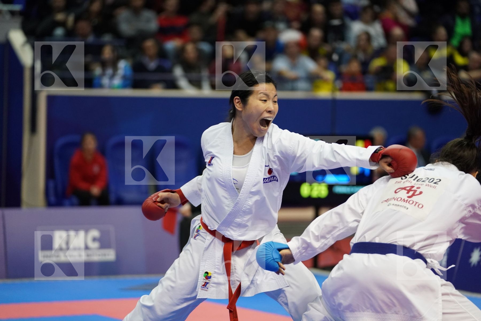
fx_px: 1977
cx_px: 240
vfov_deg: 9.3
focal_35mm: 148
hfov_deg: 13.9
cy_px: 160
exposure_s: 1/1000
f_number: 2.8
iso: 4000
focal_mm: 148
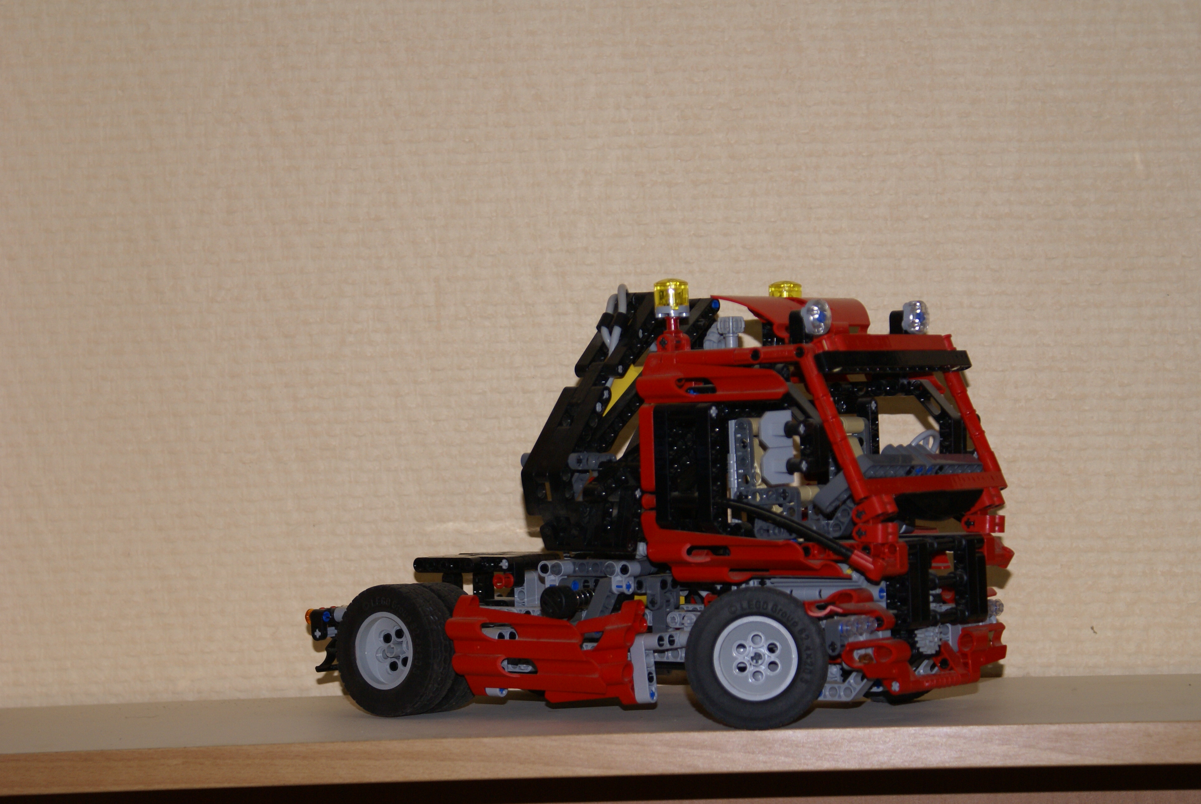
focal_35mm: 105
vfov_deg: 13.1
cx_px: 600
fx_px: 3507
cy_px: 402
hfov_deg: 19.4
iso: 400
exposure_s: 1/125
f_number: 5.6
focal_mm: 70
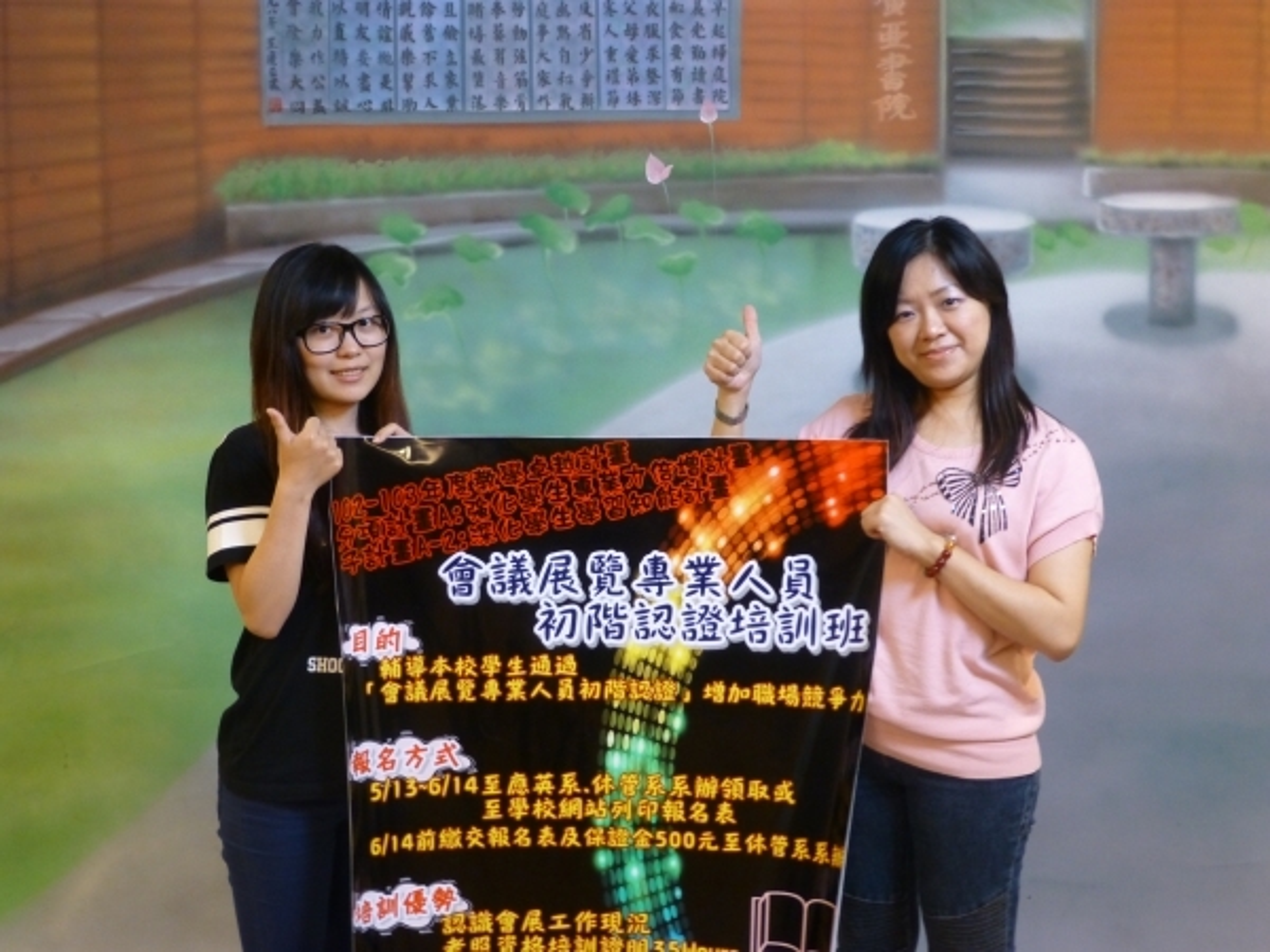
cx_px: 635
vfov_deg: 32.9
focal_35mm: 44
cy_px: 476
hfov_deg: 42.9
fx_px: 1614
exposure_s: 1/6
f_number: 4.1
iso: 400
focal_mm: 7.9
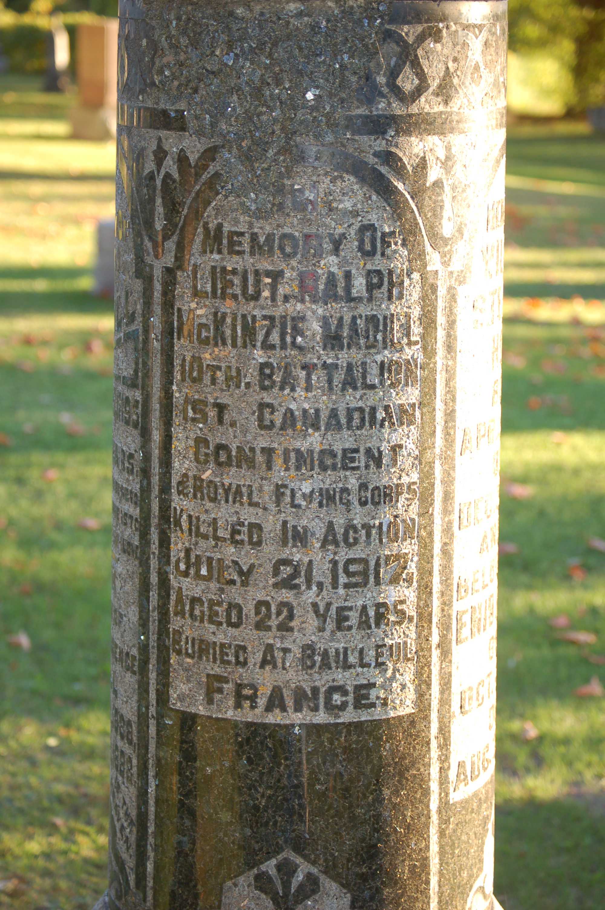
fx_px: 2083
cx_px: 302
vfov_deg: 24.6
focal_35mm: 82
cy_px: 455
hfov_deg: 16.5
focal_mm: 55
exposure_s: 1/125
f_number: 4
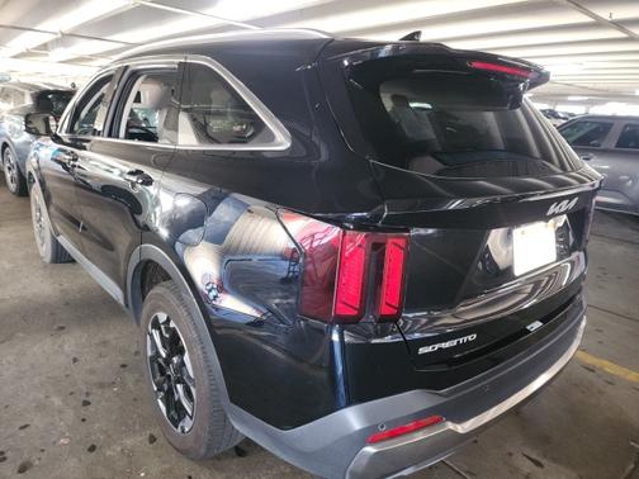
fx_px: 425
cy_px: 240
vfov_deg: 58.9
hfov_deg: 73.9
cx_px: 320
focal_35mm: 23
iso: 520
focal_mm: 6.4
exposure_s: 1/9.99
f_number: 1.8
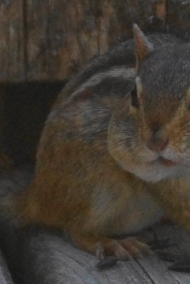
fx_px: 5672
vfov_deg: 2.9
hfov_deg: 1.9
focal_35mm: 717
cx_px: 84
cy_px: 157
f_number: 6.3
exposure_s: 1/400
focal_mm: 250
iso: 1600
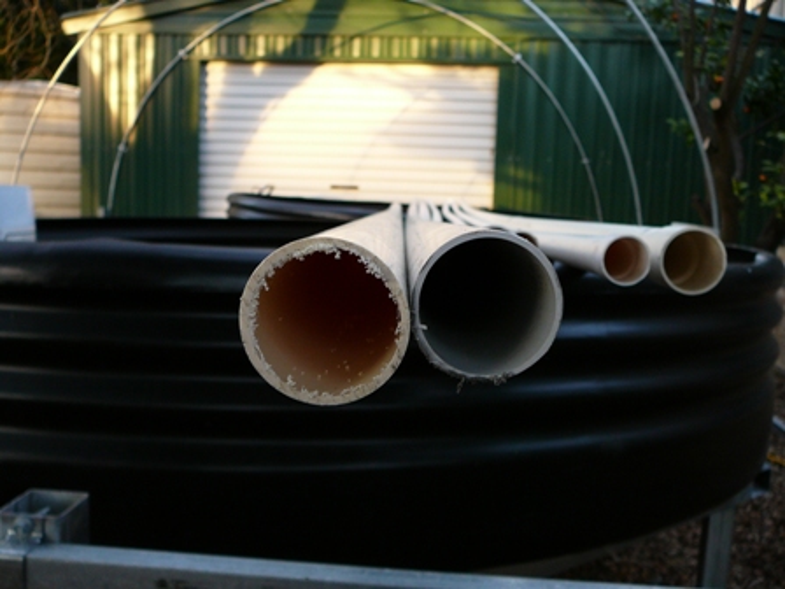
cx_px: 392
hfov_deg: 52.6
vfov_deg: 40.7
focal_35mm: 35
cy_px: 294
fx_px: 794
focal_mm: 5.2
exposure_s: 1/50
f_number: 2.8
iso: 100
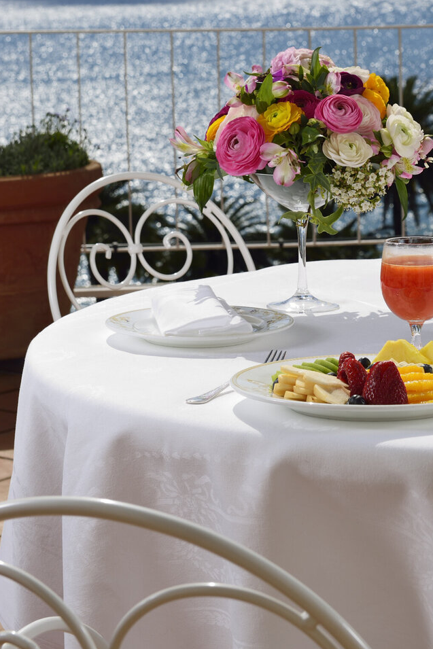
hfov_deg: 12.0
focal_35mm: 113
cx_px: 394
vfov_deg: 17.9
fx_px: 2038
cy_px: 130
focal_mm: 60
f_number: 10
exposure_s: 1/200
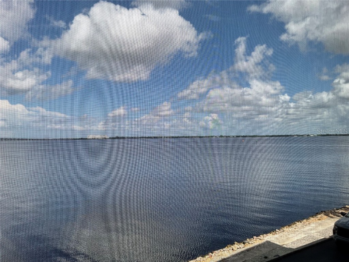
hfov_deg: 61.7
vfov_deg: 48.2
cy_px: 131
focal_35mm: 29
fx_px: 292
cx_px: 174
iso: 16
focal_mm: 3
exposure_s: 1/1786
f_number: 1.8
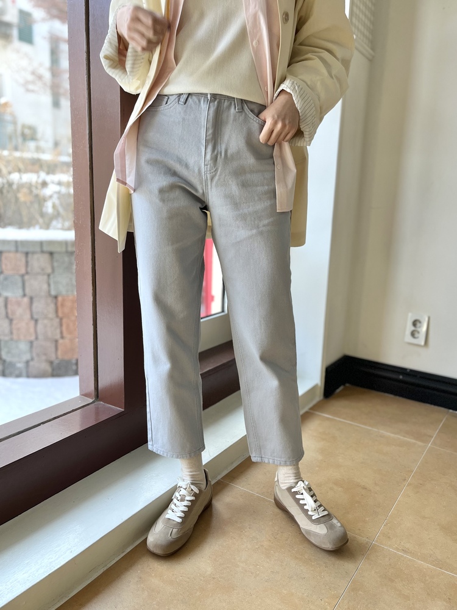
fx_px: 458
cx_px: 228
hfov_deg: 53.1
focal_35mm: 26
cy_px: 305
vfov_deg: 67.3
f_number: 1.6
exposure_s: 1/121
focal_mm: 5.1
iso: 80
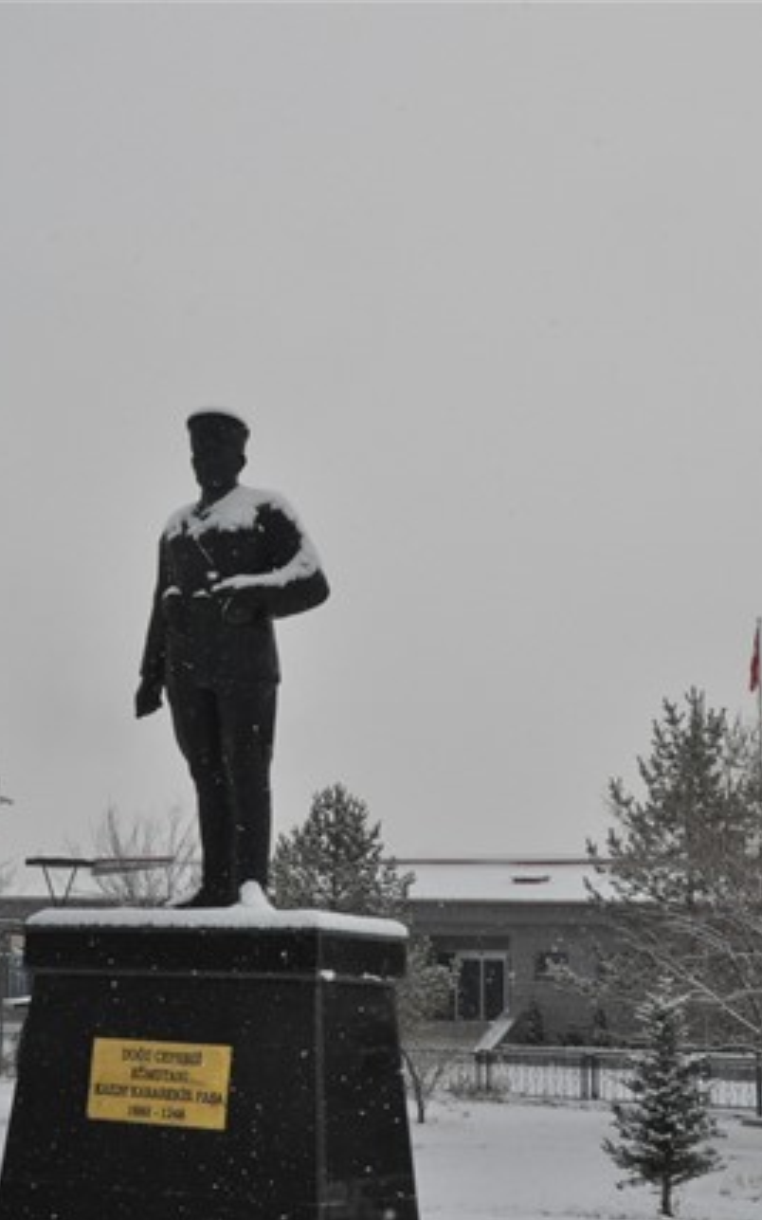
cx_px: 114
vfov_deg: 27.9
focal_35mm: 74
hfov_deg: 17.4
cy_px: 611
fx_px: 2460
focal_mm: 32
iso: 1600
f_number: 16
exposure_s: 1/1000
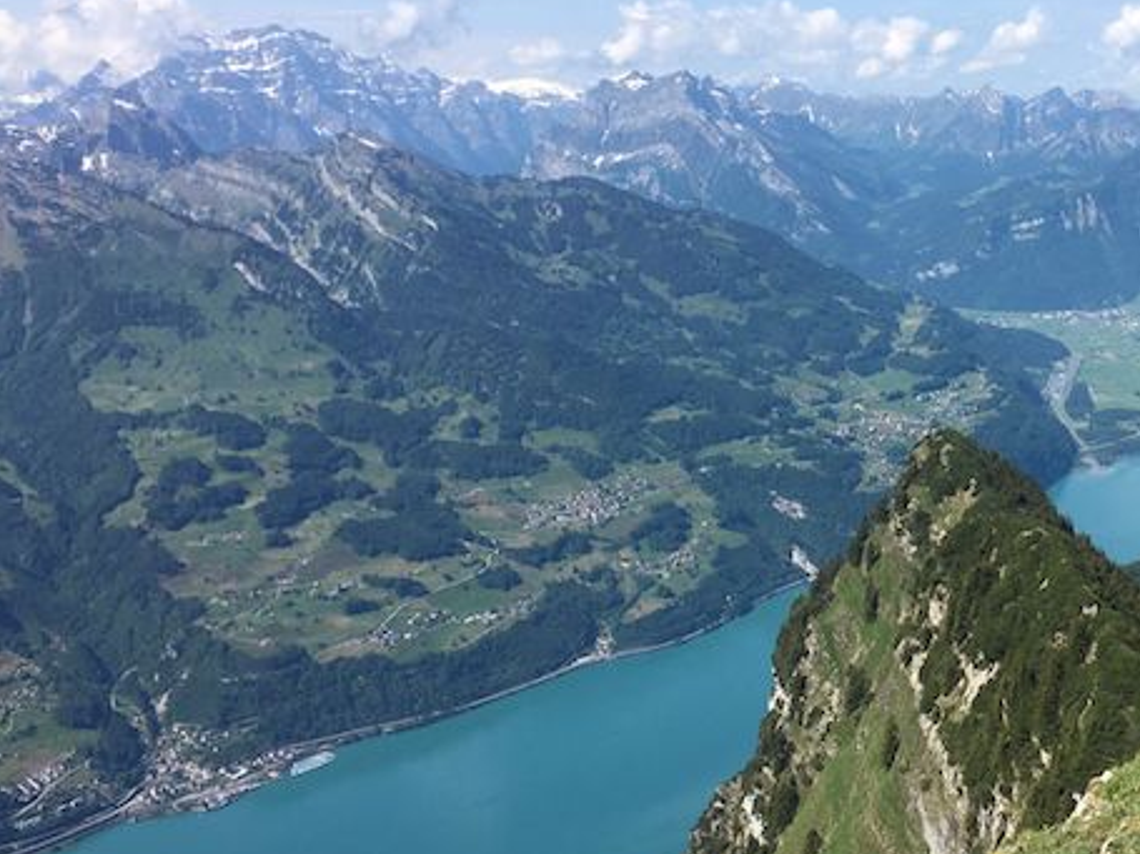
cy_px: 321
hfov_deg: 35.9
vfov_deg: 28.4
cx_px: 960
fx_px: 1679
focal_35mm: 51
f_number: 2.2
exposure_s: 1/1709
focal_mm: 4.15
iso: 25
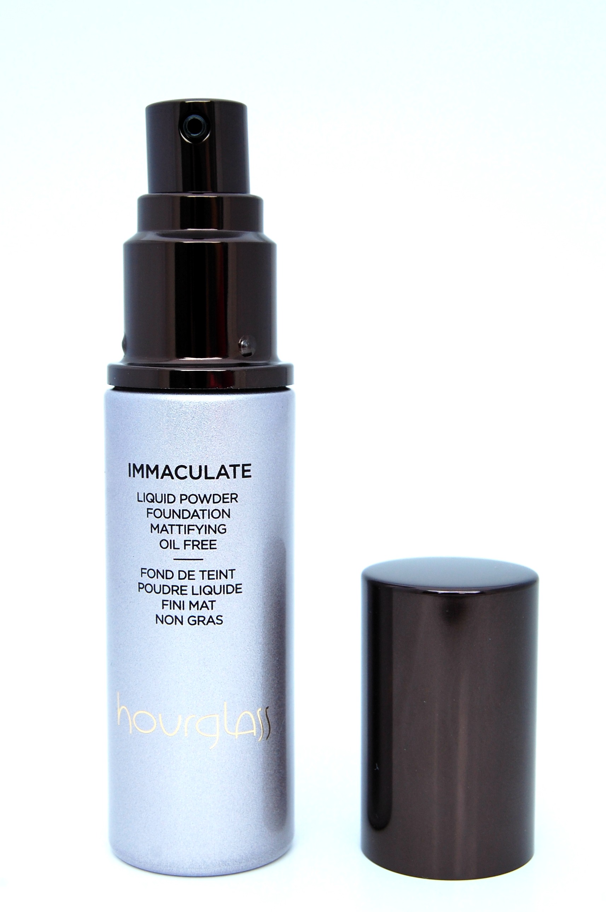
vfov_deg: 38.9
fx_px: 1290
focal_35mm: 51
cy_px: 456
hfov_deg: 26.4
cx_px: 303
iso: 200
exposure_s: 1/250
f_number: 8
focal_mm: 34
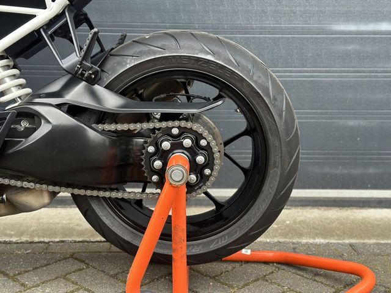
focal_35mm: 48
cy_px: 146
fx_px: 542
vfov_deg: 30.3
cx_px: 196
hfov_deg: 39.7
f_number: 1.78
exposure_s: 1/221
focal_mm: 6.86
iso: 80
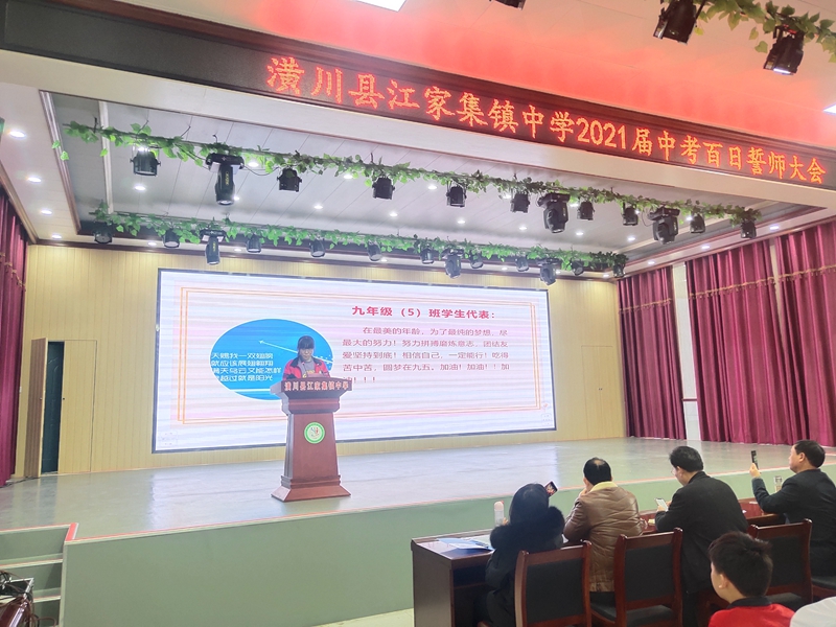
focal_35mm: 29
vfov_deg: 48.2
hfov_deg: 61.7
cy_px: 314
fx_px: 700
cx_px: 418
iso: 174
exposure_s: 1/50
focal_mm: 4.27
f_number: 1.8
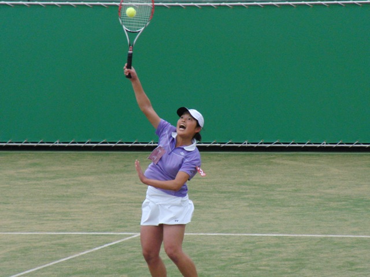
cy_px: 138
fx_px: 4233
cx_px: 185
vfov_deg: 3.8
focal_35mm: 396
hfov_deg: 5.0
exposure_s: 1/1000
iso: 400
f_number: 4.2
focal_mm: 70
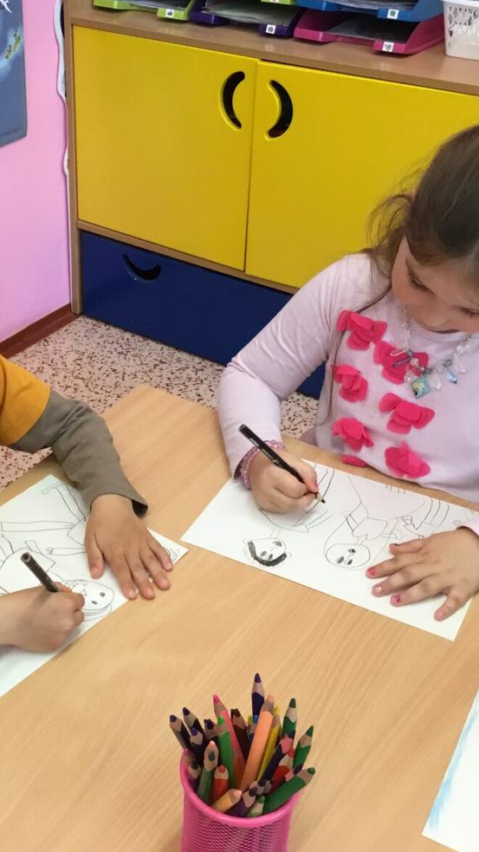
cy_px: 419
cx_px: 116
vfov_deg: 44.6
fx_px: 1039
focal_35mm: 46
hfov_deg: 25.6
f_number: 2.4
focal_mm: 3.3
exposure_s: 1/33
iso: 50
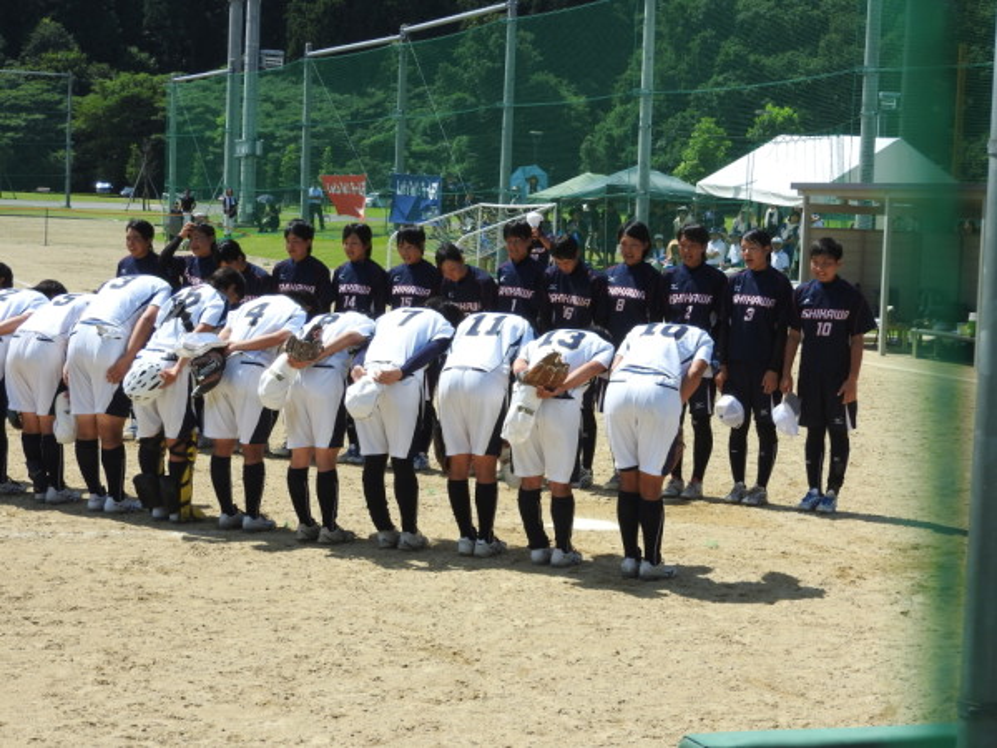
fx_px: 2304
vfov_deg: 18.4
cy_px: 374
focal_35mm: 80
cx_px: 498
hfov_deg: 24.4
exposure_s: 1/800
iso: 100
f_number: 4.5
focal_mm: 14.3
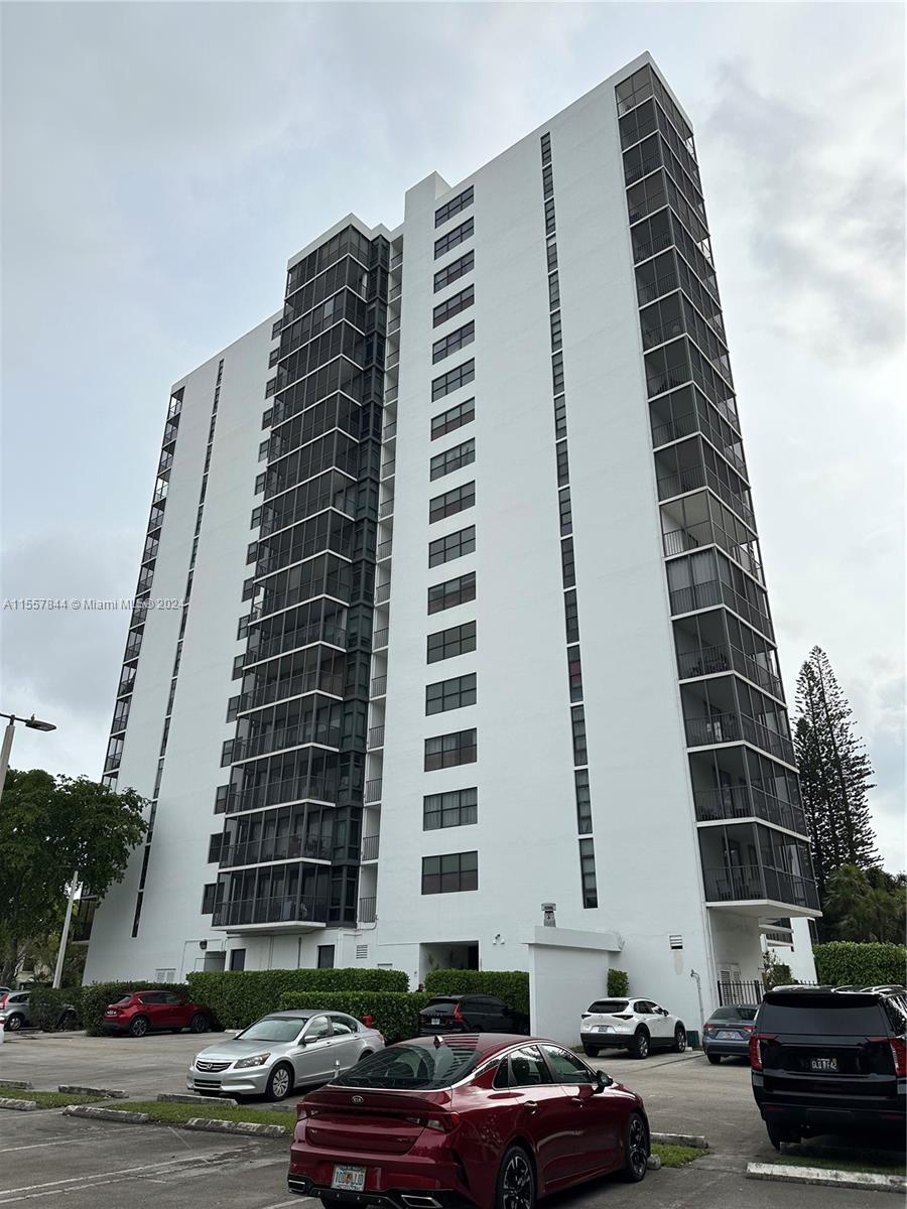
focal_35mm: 24
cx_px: 454
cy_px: 604
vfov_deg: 71.6
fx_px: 838
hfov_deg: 56.8
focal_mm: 6.86
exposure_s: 1/5525
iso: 80
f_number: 1.78
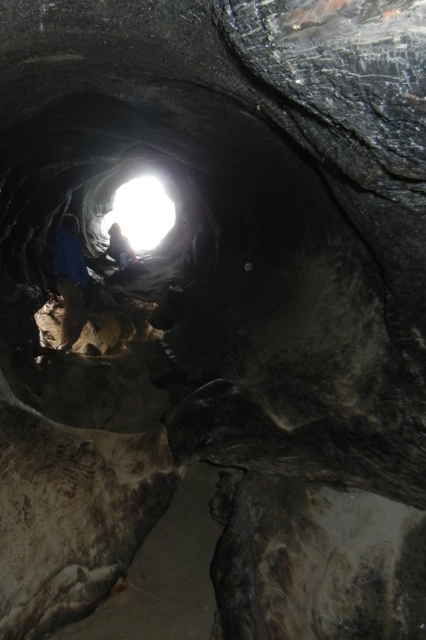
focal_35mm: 45
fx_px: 799
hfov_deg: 29.5
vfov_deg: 42.9
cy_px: 206
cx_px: 117
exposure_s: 1/30
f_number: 3.5
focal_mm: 5.4
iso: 400
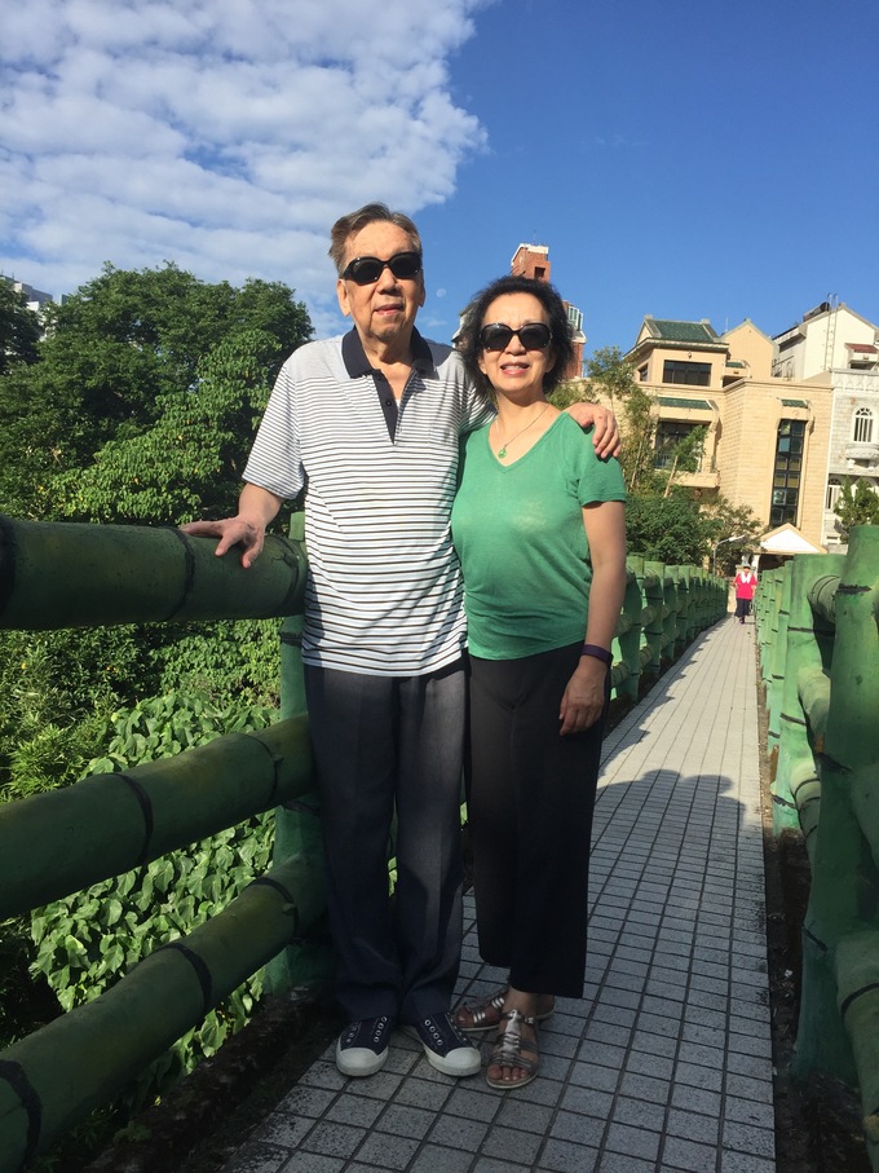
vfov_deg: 61.7
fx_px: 982
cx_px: 440
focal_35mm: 29
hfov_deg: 48.2
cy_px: 586
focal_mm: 4.15
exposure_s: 1/1980
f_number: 2.2
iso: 32
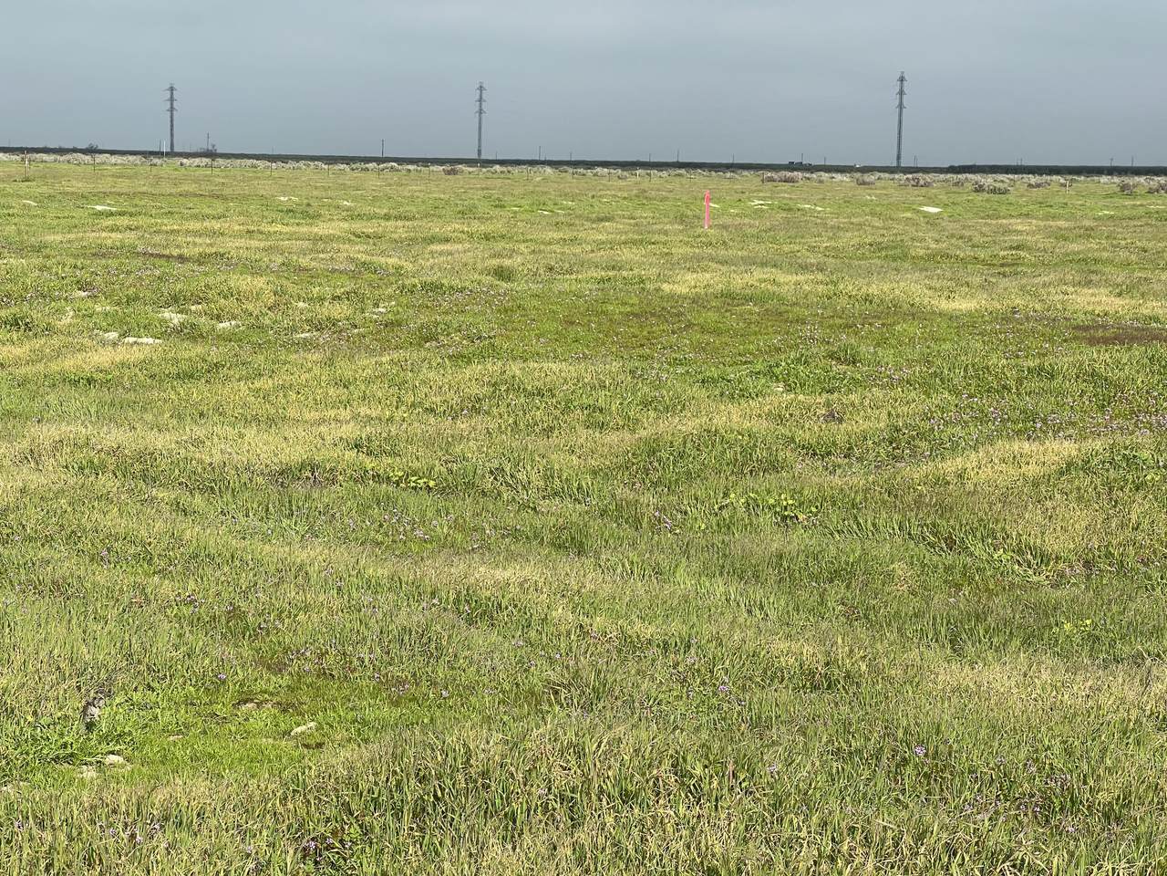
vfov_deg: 19.1
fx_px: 2596
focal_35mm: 77
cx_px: 584
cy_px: 438
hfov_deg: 25.3
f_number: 2.8
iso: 32
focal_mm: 9
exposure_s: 1/840
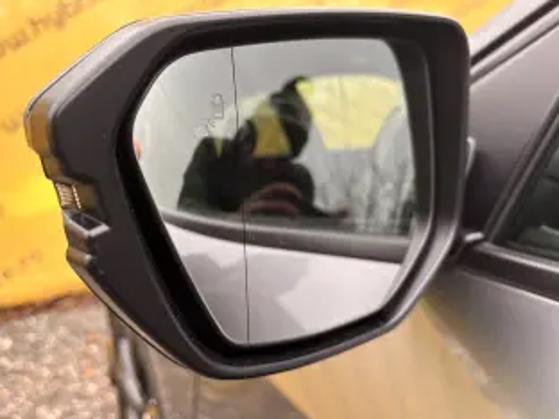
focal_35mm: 30
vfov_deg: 46.8
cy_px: 202
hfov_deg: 59.9
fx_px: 484
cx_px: 258
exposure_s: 1/121
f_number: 1.6
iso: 64
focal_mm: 5.96
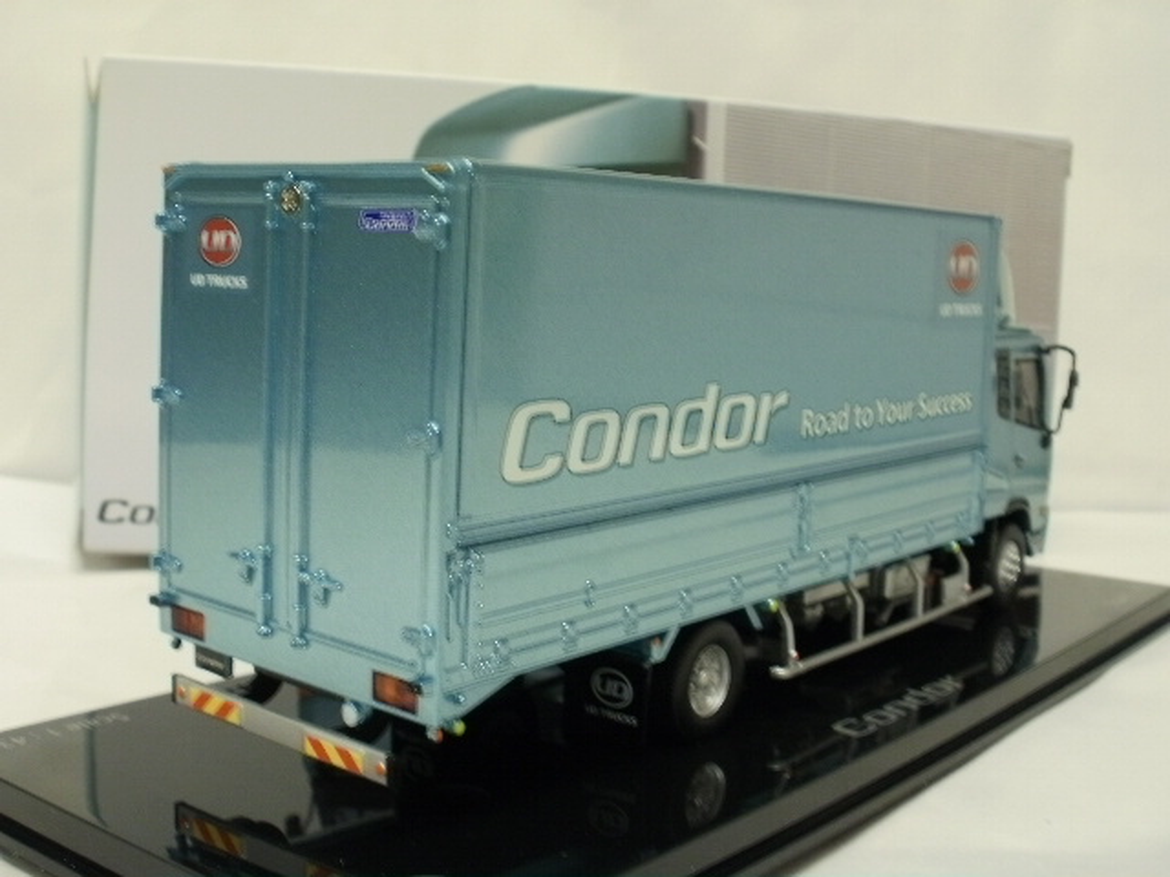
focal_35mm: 44
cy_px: 438
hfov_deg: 42.9
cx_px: 585
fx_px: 1487
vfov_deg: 32.9
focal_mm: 7.7
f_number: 4
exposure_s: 1/6
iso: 125
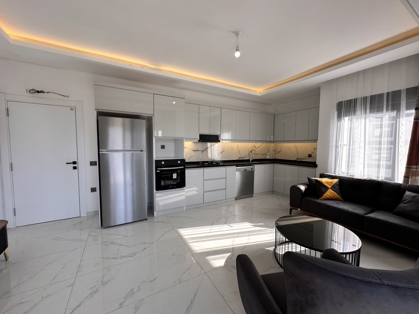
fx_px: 169
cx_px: 210
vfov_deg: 85.7
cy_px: 157
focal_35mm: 14
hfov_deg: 102.1
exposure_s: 1/156
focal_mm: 2.22
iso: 40
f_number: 2.2
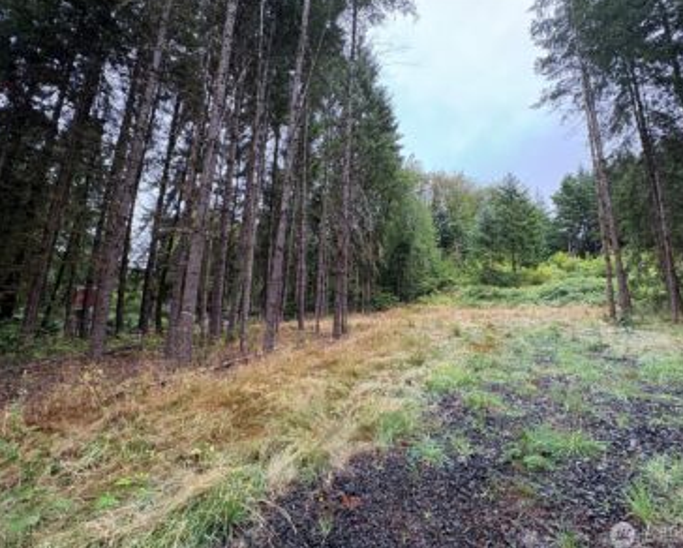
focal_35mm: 15
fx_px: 304
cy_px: 272
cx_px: 357
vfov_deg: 84.1
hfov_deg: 96.7
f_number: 2.2
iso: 50
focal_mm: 2.22
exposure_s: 1/119
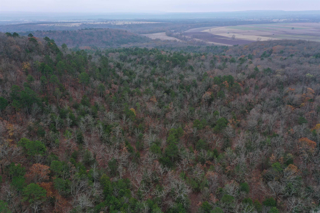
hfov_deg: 65.5
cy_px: 106
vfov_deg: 46.4
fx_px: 249
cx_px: 160
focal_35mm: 28
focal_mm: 10.26
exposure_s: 1/50
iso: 100
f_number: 3.5
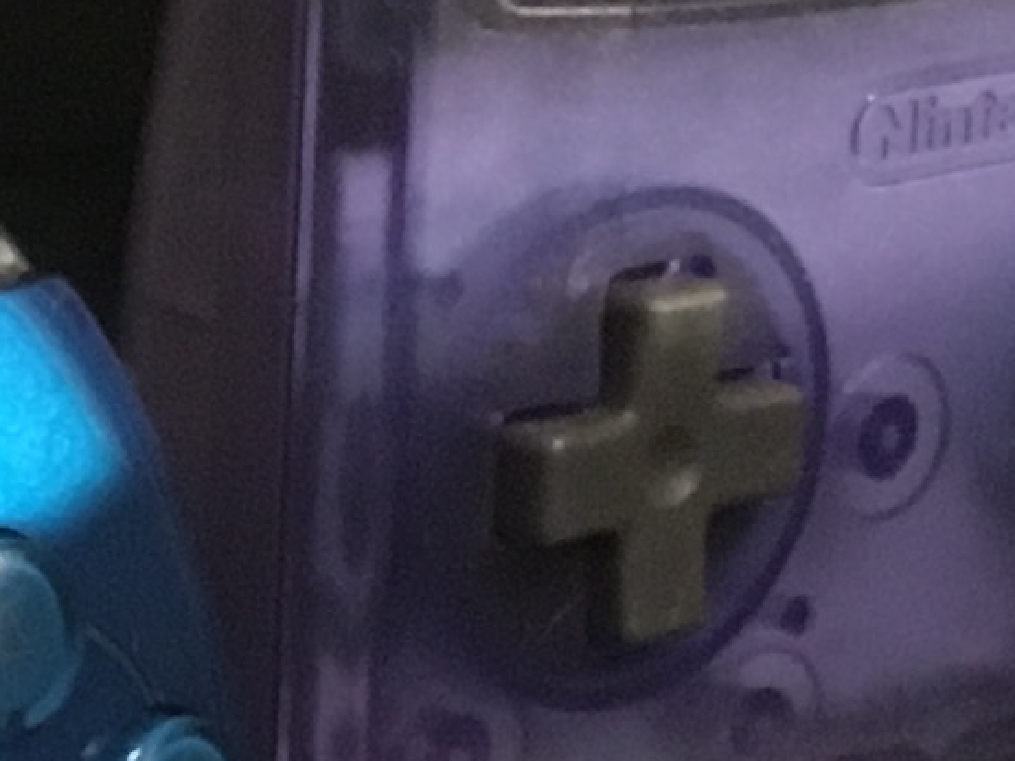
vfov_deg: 6.8
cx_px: -1243
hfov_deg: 8.7
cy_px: 1391
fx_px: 6216
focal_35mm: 212
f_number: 2.2
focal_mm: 4.15
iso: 400
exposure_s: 1/15
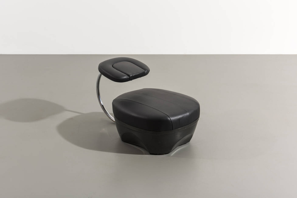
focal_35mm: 60
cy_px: 99
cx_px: 148
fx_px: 495
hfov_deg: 33.4
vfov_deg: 22.6
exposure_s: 1/200
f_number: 14
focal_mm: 60
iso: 100
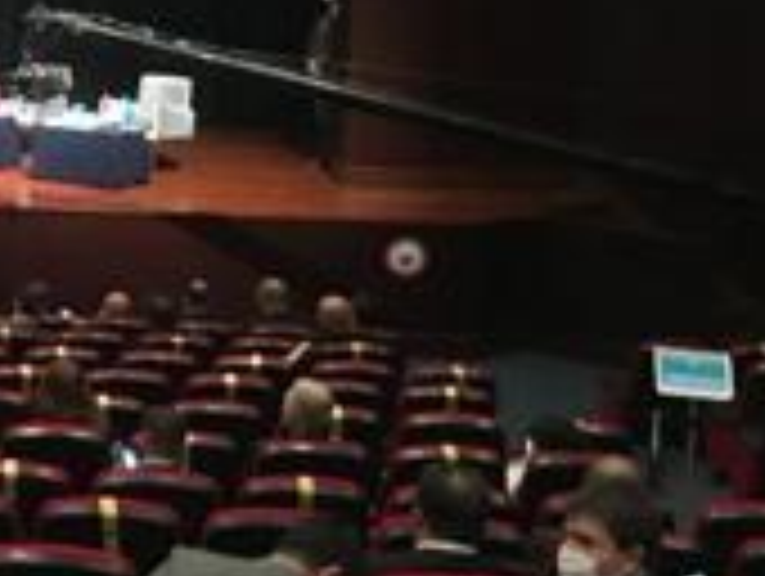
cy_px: 104
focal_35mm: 93
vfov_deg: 15.8
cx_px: -436
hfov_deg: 18.3
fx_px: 2058
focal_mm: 4.15
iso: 125
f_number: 2.2
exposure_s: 1/8
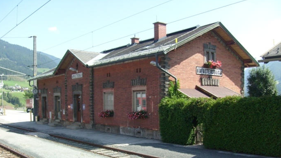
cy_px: 106
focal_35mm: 39
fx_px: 291
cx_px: 139
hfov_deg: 51.6
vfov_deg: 30.2
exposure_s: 1/125
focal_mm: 5.8
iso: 80
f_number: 7.1
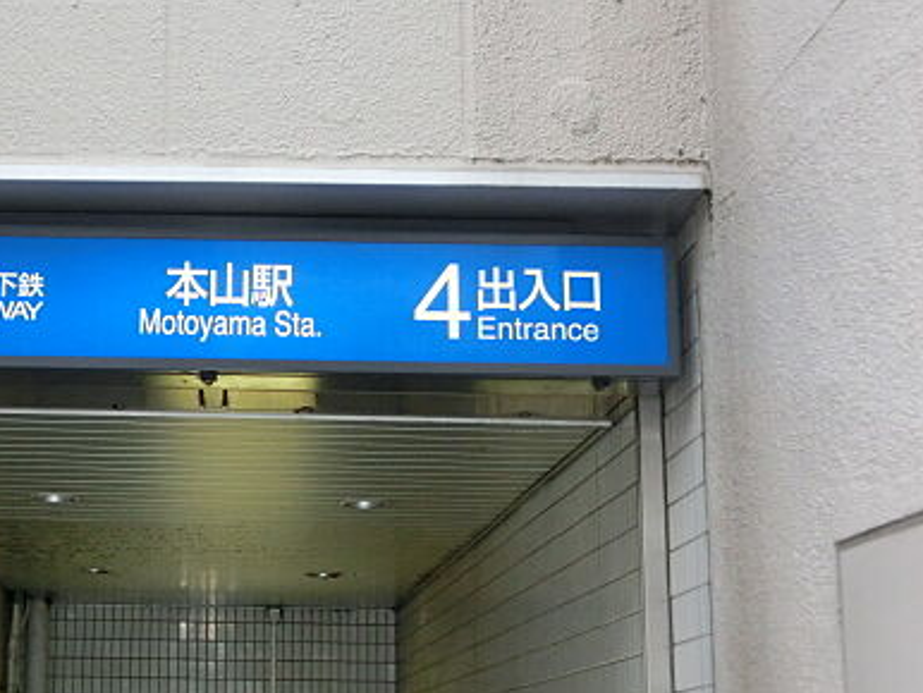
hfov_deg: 30.1
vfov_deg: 23.2
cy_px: 452
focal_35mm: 63
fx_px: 1681
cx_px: 203
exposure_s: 1/100
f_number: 3.9
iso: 400
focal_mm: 6.67
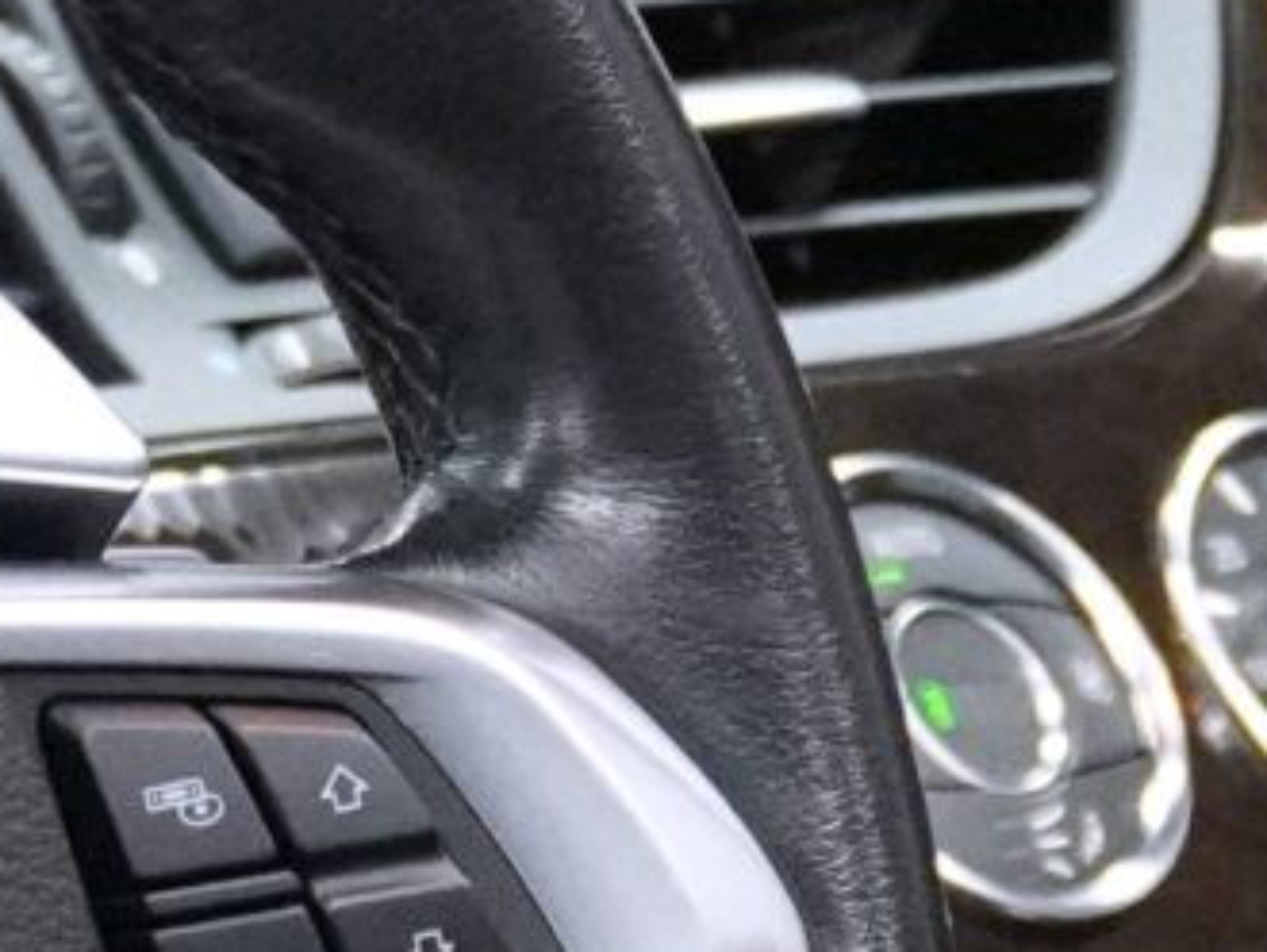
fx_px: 12700
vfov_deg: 4.3
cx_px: 188
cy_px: 962
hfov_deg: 5.7
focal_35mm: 347
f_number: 5
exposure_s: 1/160
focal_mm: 31
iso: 5000
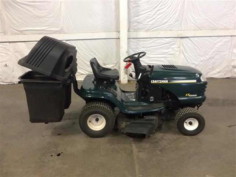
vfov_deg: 48.2
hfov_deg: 61.7
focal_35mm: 29
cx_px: 118
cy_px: 88
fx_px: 198
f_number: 2.2
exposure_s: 1/30
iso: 80
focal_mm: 4.15
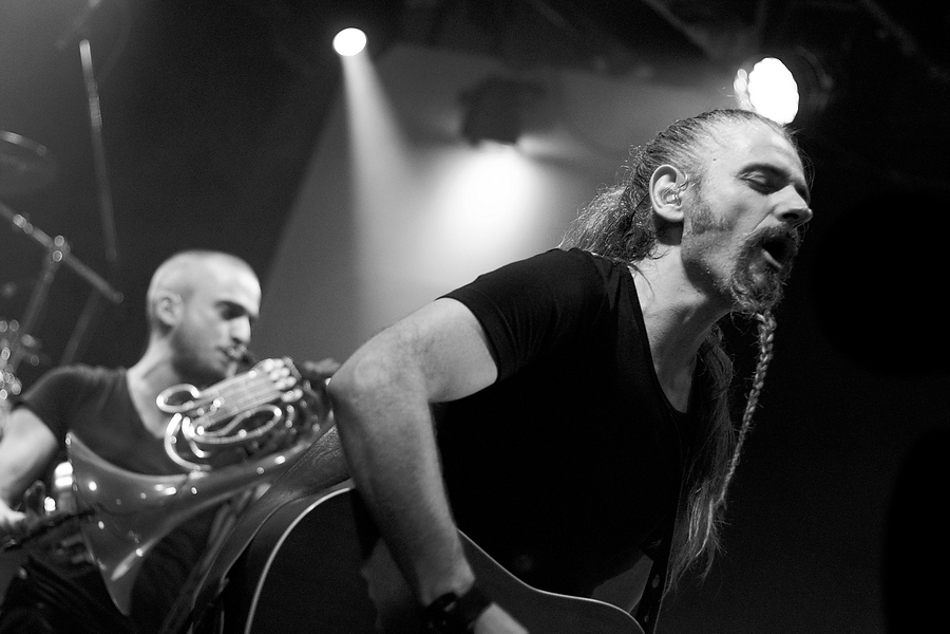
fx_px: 1979
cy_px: 317
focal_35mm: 75
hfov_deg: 27.0
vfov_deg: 18.2
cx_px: 475
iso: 800
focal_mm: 50
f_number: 2
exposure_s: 1/160
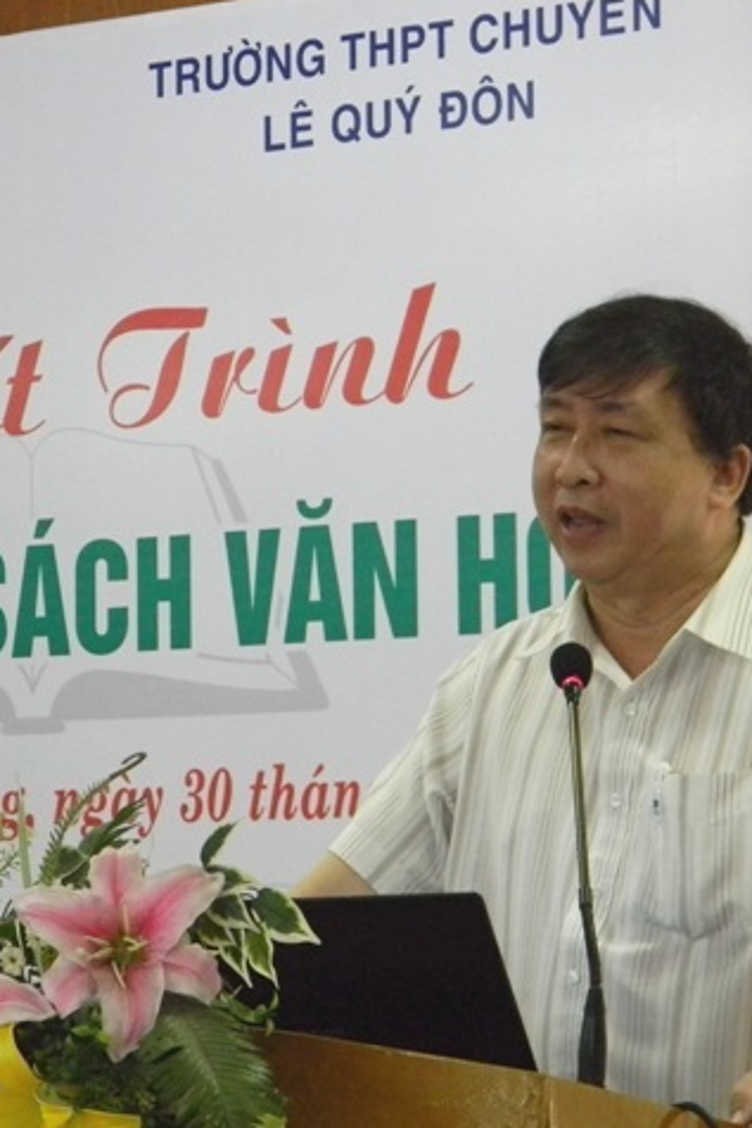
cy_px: 563
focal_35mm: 147
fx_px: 4602
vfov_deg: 14.0
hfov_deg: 9.3
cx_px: 190
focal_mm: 19
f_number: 4.7
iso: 400
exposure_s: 1/30.5
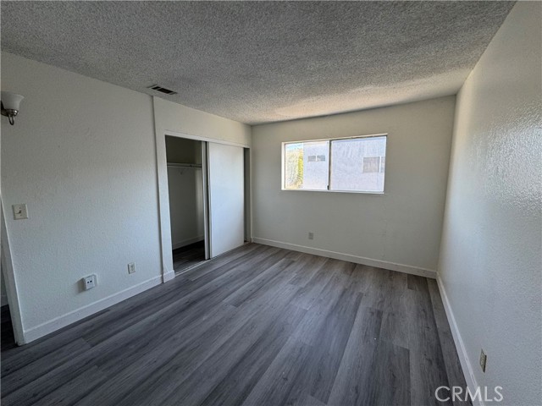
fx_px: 219
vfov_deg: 85.7
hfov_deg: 102.1
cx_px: 271
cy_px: 203
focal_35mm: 14
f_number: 2.2
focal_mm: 2.22
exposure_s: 1/99
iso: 64
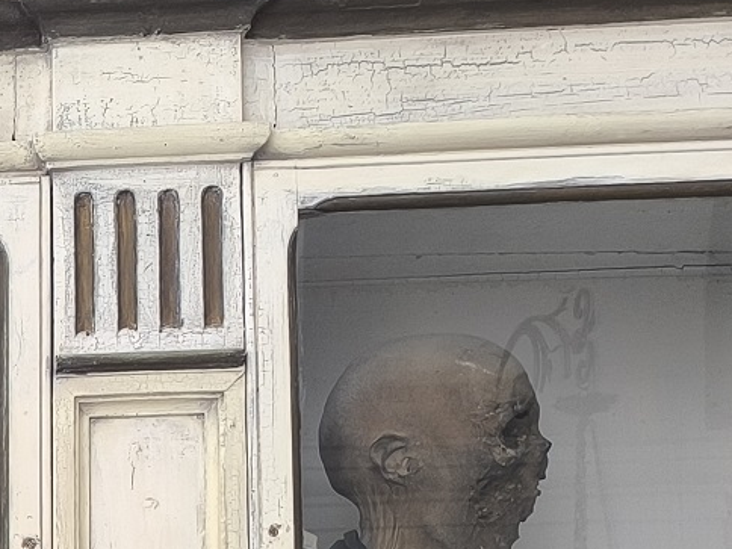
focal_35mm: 95
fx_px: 2009
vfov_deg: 13.7
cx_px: -547
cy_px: 1015
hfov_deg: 17.2
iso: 500
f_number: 1.65
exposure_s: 1/100
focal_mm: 6.14
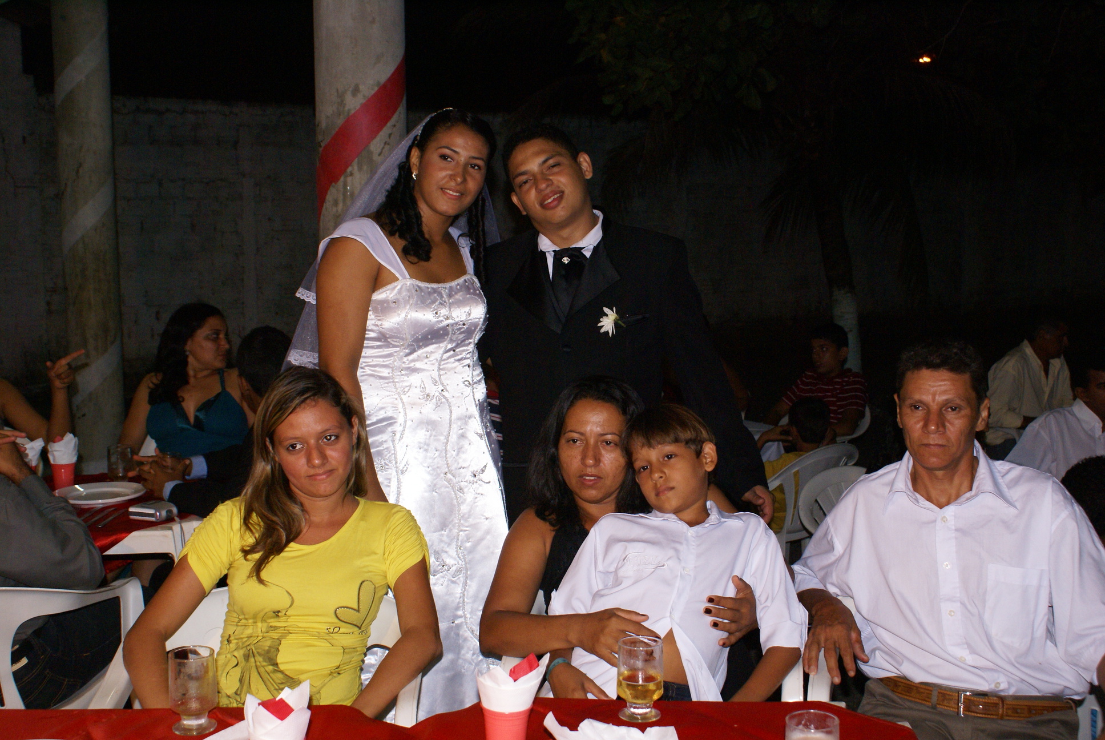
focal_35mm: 39
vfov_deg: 34.3
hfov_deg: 49.5
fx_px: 1199
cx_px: 552
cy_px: 370
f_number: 5.6
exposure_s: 1/60
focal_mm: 26
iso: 400
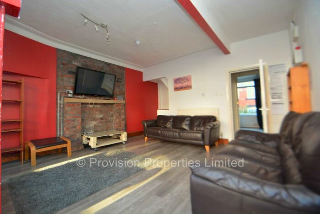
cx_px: 160
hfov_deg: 100.3
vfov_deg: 77.4
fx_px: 133
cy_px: 107
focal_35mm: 15
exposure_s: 1/60
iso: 560
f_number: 4
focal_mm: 10
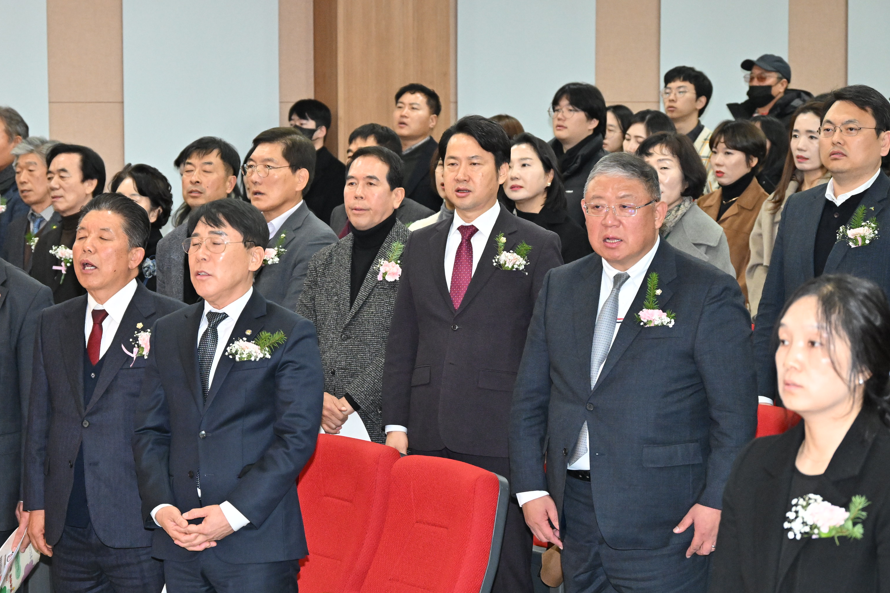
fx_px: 2645
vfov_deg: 12.8
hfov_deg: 19.1
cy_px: 360
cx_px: 371
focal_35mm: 107
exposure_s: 1/250
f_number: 6.3
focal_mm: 79
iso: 5000
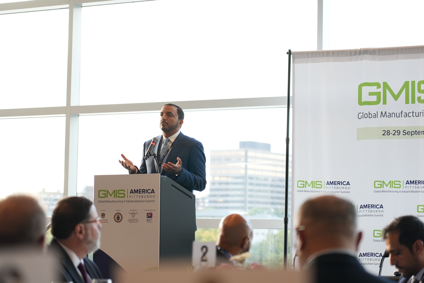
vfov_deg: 13.1
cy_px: 142
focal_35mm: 105
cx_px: 212
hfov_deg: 19.4
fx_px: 1237
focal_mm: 105
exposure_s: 1/100
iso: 640
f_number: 4
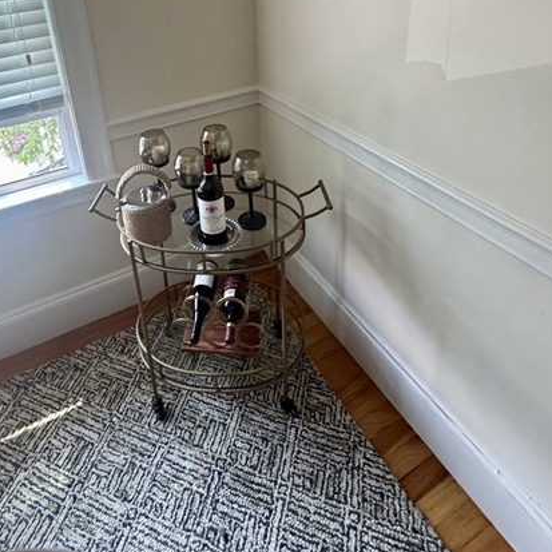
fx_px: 415
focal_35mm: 23
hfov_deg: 66.2
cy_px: 91
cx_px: 206
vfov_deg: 60.4
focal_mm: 2.22
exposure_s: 1/120
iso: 320
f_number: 2.2
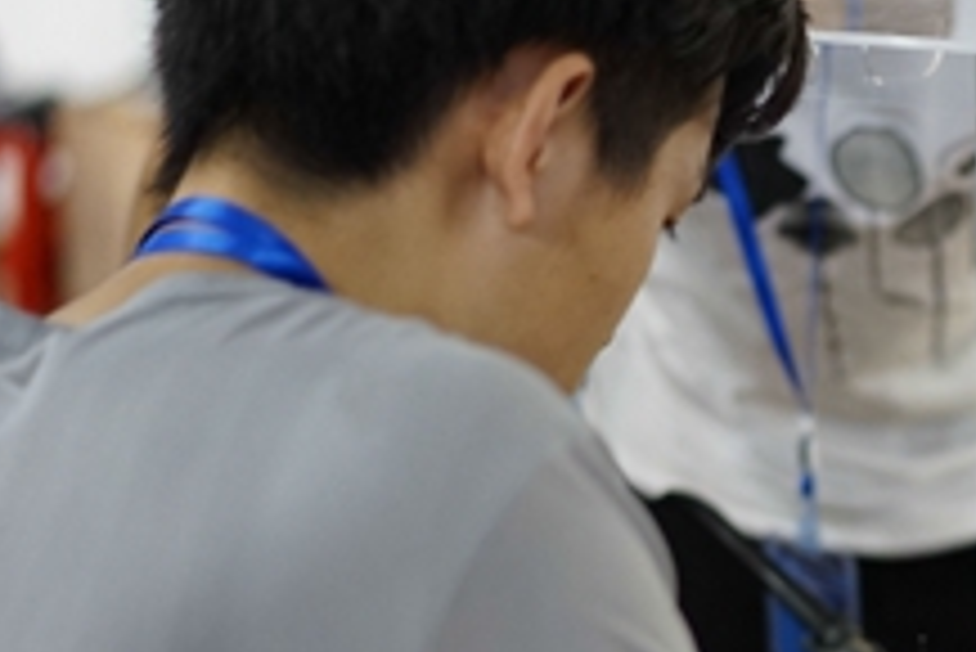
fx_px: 4123
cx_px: 1223
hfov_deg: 13.1
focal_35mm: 152
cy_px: 674
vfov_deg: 9.0
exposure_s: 1/250
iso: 1250
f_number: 1.8
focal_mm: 55
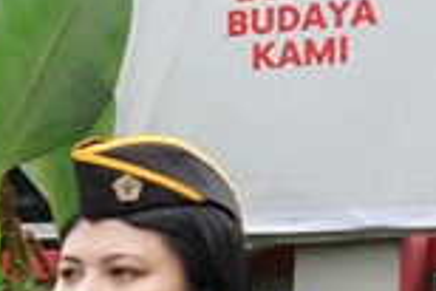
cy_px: 569
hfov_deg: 7.3
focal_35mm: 246
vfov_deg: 5.5
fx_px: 2982
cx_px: -948
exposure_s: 1/1000
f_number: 8
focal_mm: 37
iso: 12800
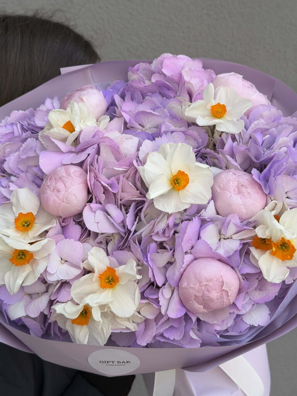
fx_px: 549
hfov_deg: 30.3
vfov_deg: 39.7
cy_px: 198
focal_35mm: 48
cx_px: 148
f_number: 1.78
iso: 64
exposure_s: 1/1484
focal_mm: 6.76
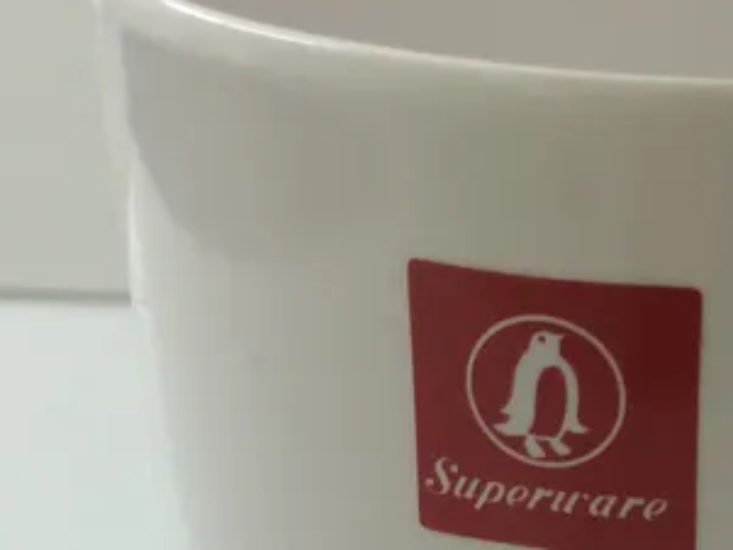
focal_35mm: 102
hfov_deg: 18.6
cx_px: 770
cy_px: 647
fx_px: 2161
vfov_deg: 14.1
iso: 100
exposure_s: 1/33
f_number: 2.2
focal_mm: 4.12
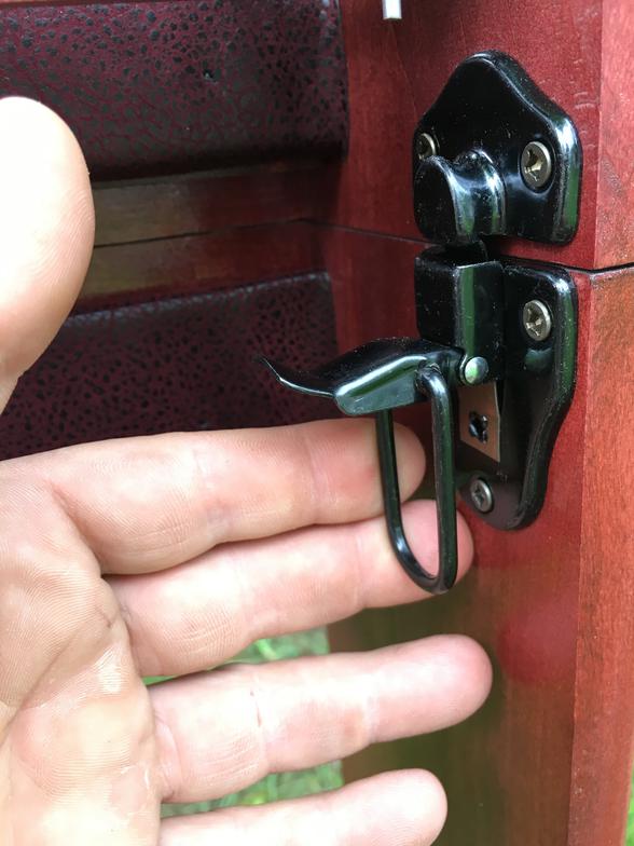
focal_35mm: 29
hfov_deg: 48.2
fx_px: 708
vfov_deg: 61.7
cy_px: 423
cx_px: 317
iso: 32
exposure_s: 1/30
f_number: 2.2
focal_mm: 4.15
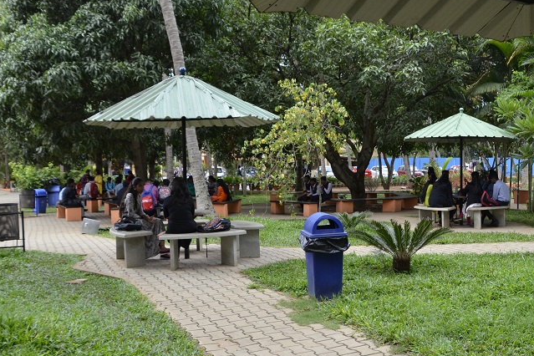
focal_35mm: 38
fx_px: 564
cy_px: 174
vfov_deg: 35.1
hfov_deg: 50.2
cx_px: 331
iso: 800
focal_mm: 18
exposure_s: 1/800
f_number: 5.6
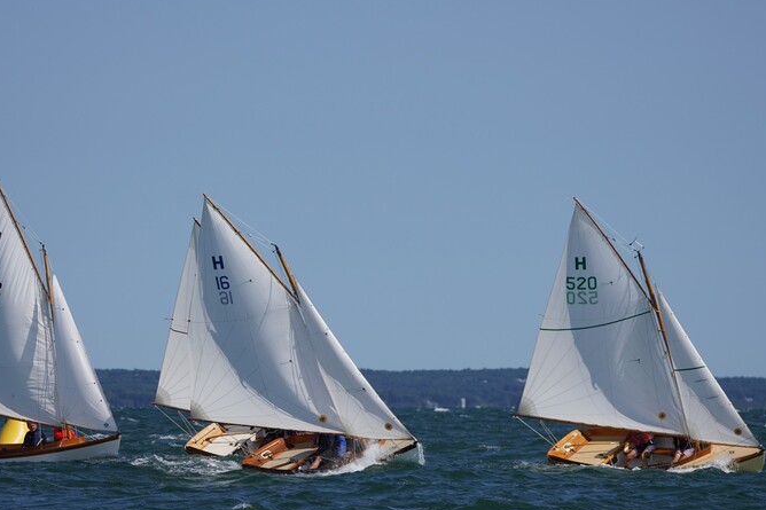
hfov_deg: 6.9
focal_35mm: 297
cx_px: 360
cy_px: 242
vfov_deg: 4.6
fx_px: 6309
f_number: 5.6
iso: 100
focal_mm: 165
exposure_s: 1/1250
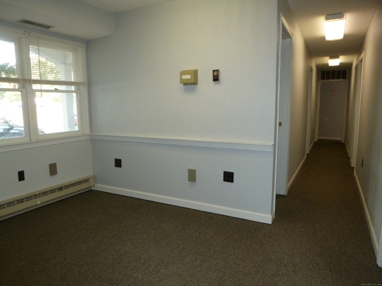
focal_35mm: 24
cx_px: 191
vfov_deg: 56.8
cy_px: 143
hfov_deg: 71.6
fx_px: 265
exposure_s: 1/60
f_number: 3.3
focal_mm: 4.3
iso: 320
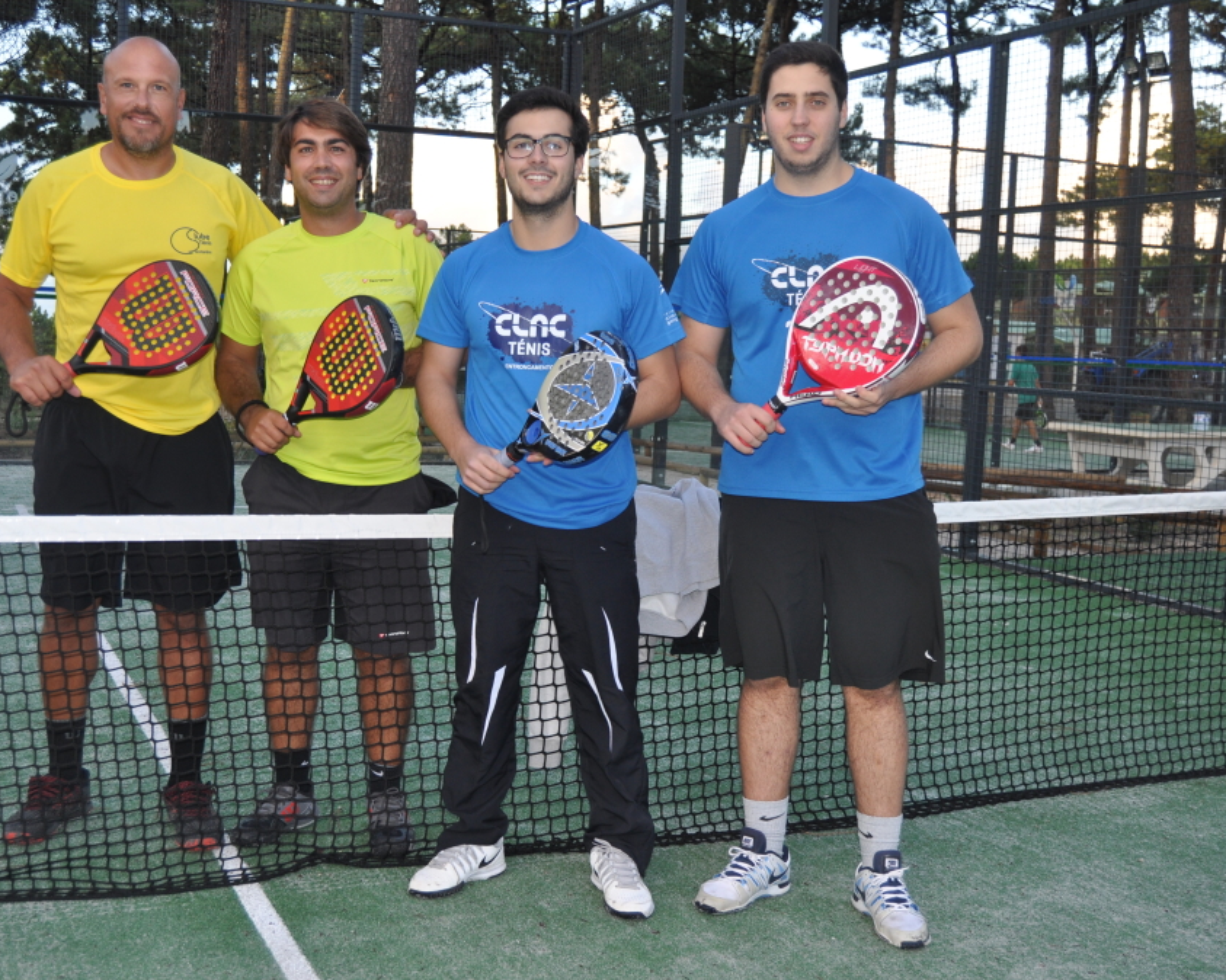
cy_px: 487
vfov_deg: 36.5
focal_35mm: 41
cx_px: 503
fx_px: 1487
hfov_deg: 44.6
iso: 360
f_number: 3.8
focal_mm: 24
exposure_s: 1/200
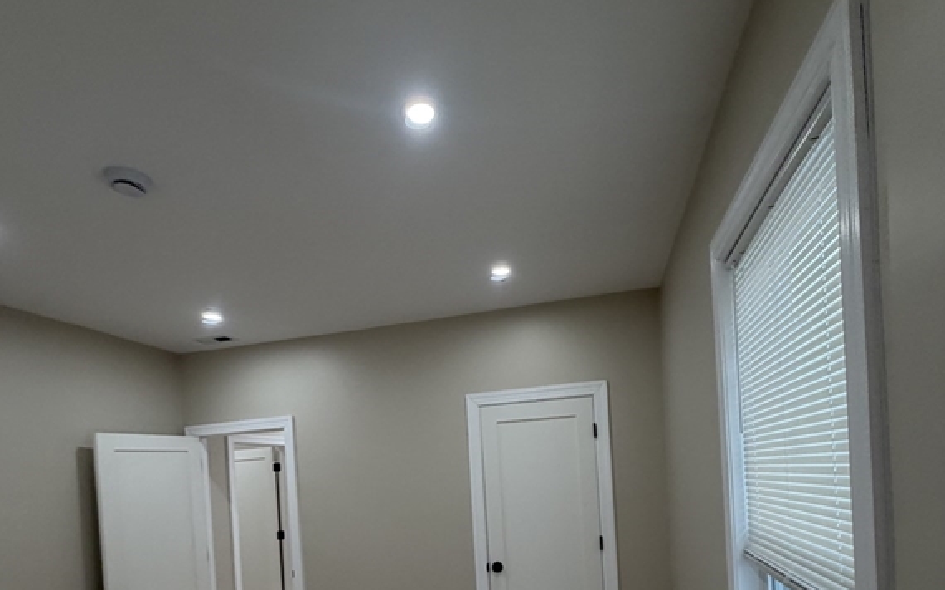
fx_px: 515
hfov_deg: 85.1
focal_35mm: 20
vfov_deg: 55.3
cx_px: 471
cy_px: 476
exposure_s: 1/120
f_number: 2.2
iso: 200
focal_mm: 2.22
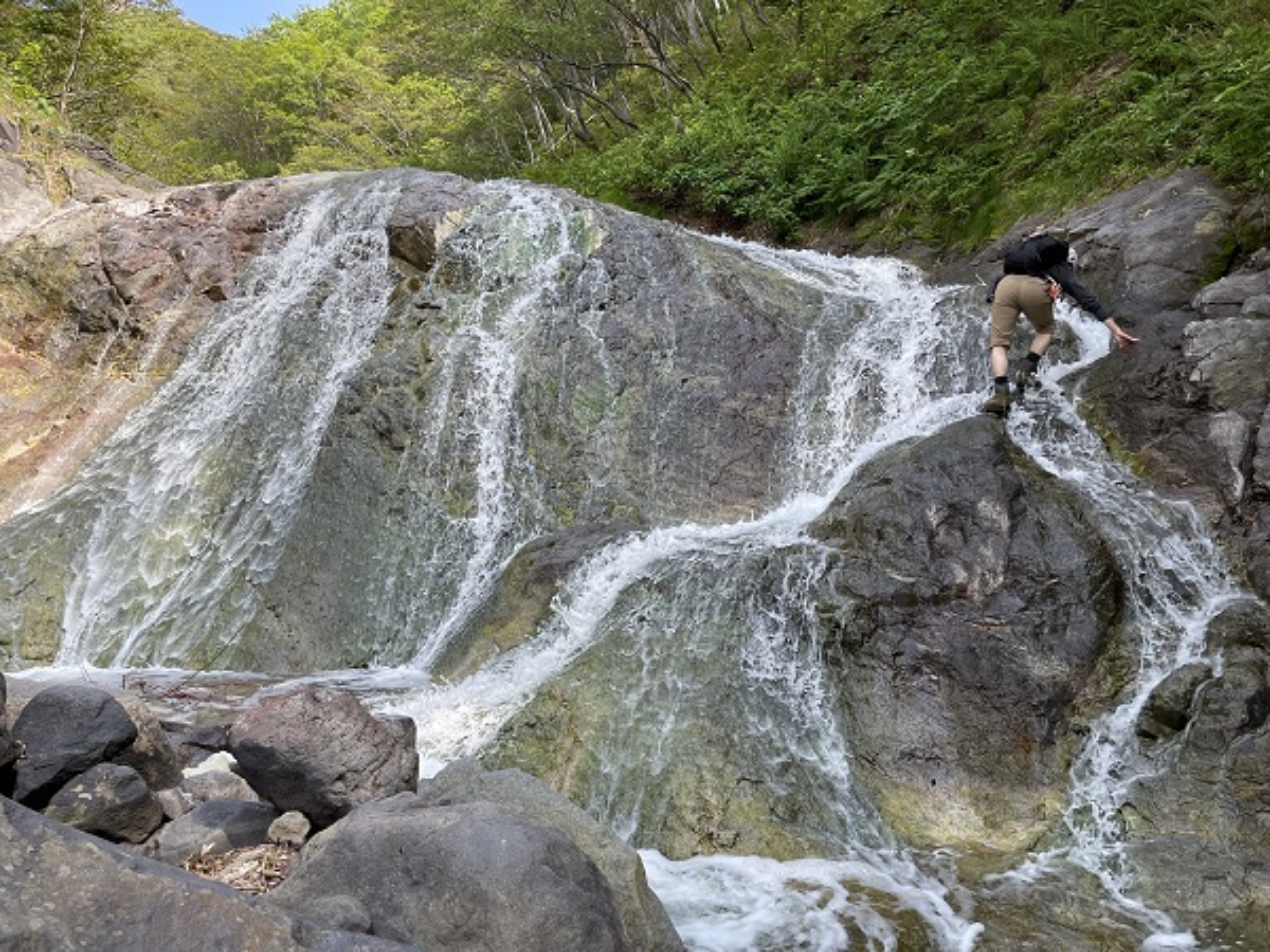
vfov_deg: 53.1
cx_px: 635
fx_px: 954
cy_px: 476
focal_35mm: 26
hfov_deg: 67.3
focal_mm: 4.2
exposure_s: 1/445
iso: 32
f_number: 1.6
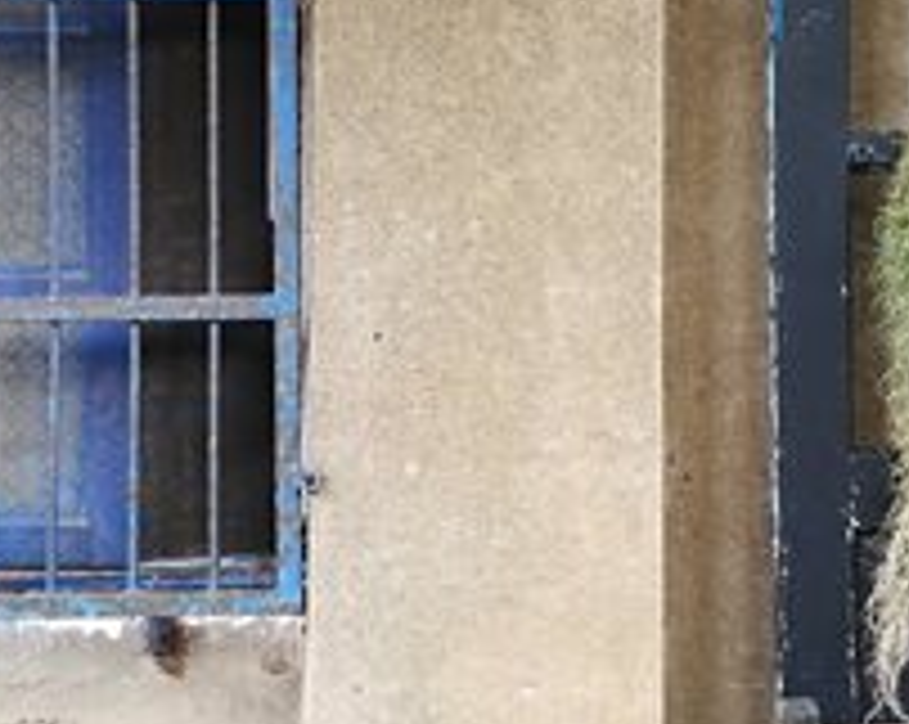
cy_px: 319
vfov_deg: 16.3
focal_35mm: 94
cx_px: 333
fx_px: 2525
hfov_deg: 20.4
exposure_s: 1/60
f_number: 2.2
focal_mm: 4.5
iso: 64
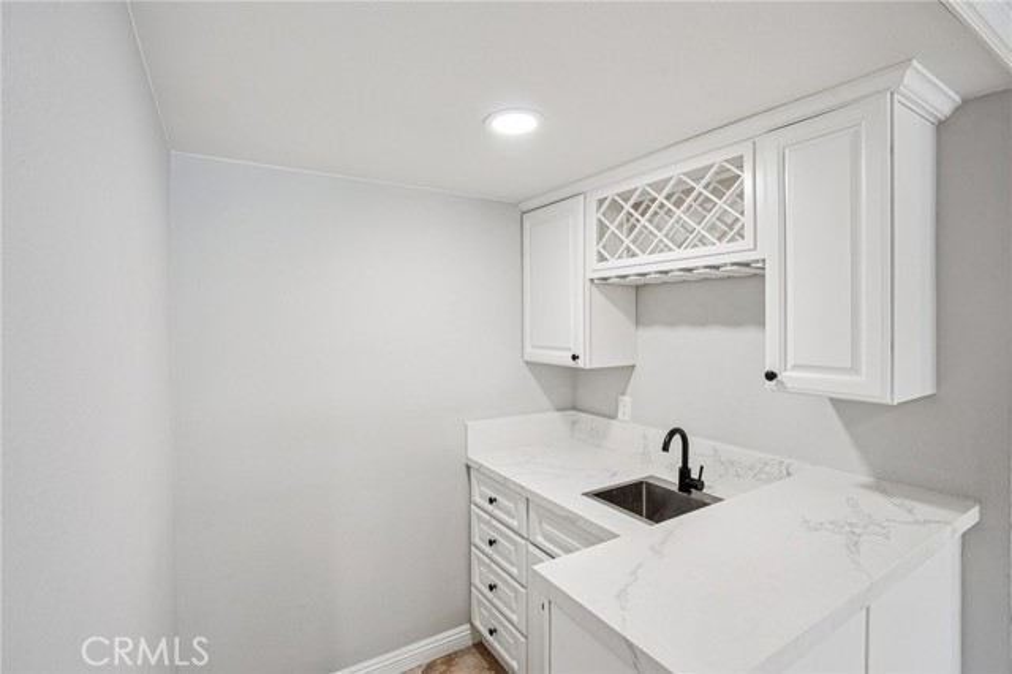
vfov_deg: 73.7
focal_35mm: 16
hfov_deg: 96.8
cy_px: 337
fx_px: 450
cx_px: 506
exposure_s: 1/25
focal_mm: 16
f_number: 8
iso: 400
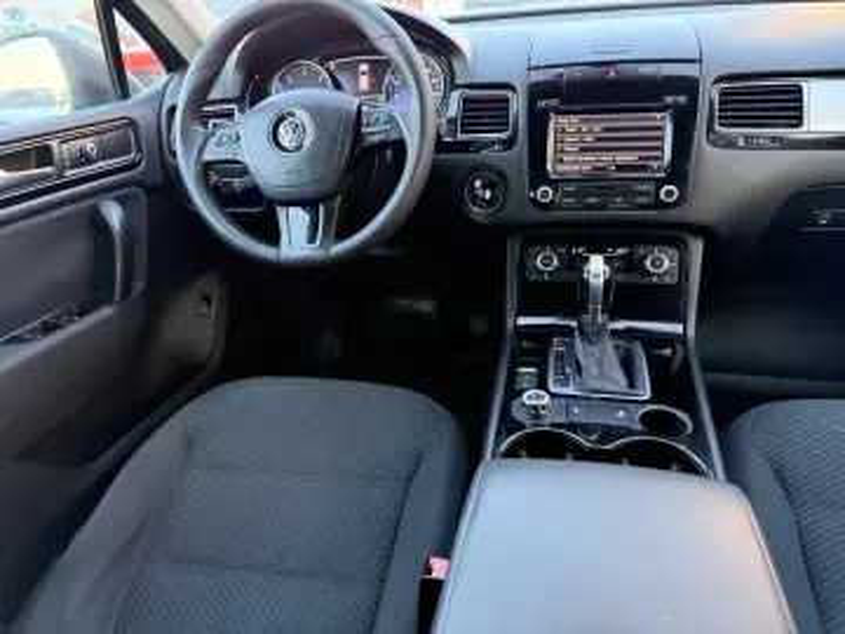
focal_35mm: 24
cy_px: 317
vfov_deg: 56.8
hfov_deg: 71.6
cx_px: 422
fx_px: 586
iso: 200
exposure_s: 1/61
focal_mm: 6.76
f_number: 1.78
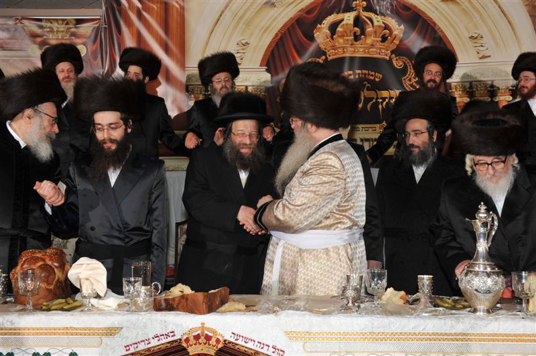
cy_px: 178
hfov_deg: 41.1
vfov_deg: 28.0
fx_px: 714
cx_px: 268
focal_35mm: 48
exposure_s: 1/160
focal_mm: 48
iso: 400
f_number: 8
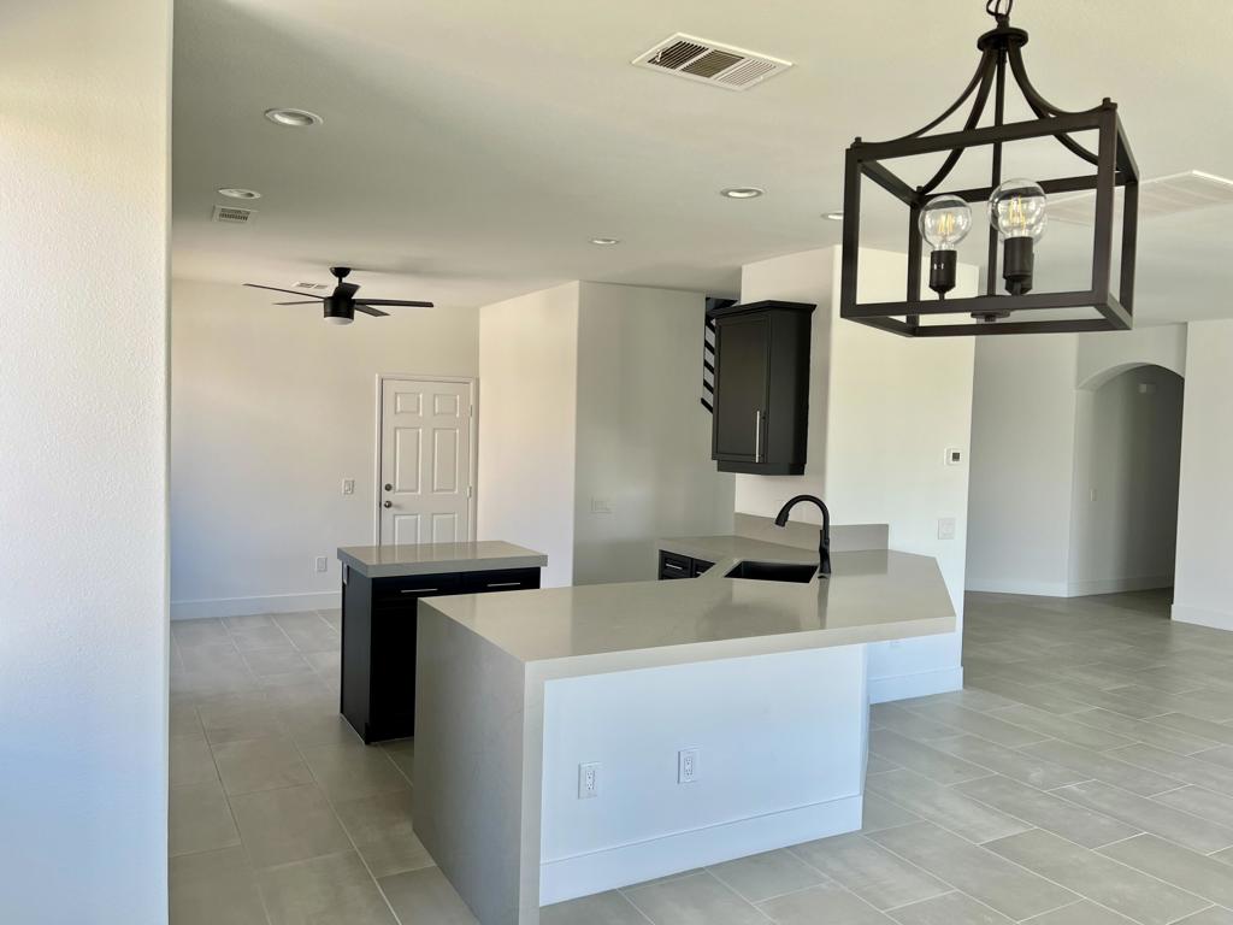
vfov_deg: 53.1
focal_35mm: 26
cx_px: 616
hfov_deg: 67.3
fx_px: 926
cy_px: 462
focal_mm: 5.1
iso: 40
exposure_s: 1/122
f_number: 1.6
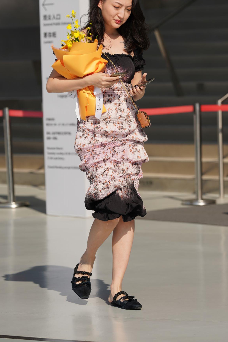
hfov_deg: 7.4
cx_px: 120
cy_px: 160
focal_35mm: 185
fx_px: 1756
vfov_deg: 11.1
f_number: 4
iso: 125
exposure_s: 1/2000
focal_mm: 135
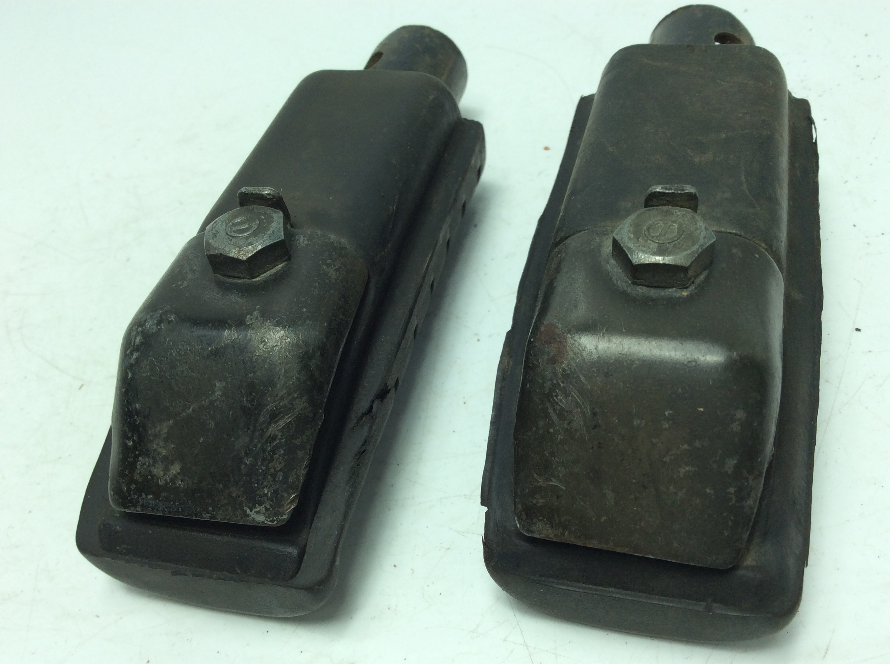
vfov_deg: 44.1
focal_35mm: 32
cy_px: 332
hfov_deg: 56.9
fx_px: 822
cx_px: 445
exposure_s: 1/279
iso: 32
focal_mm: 3.3
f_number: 2.4
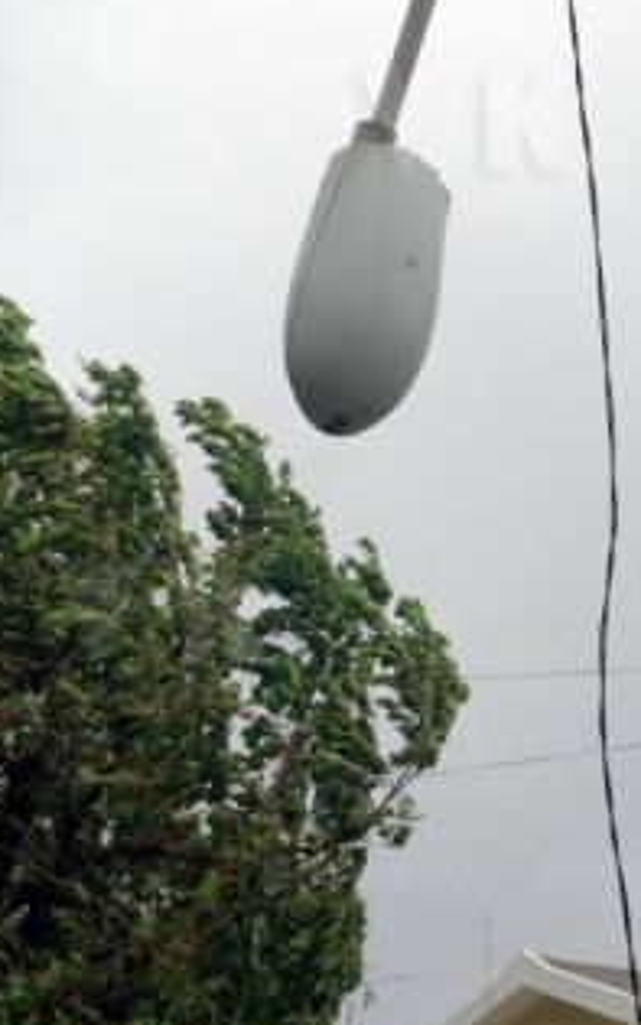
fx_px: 2598
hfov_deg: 13.7
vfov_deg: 22.0
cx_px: 758
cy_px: 218
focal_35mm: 93
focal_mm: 24
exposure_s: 1/125
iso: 1000
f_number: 8
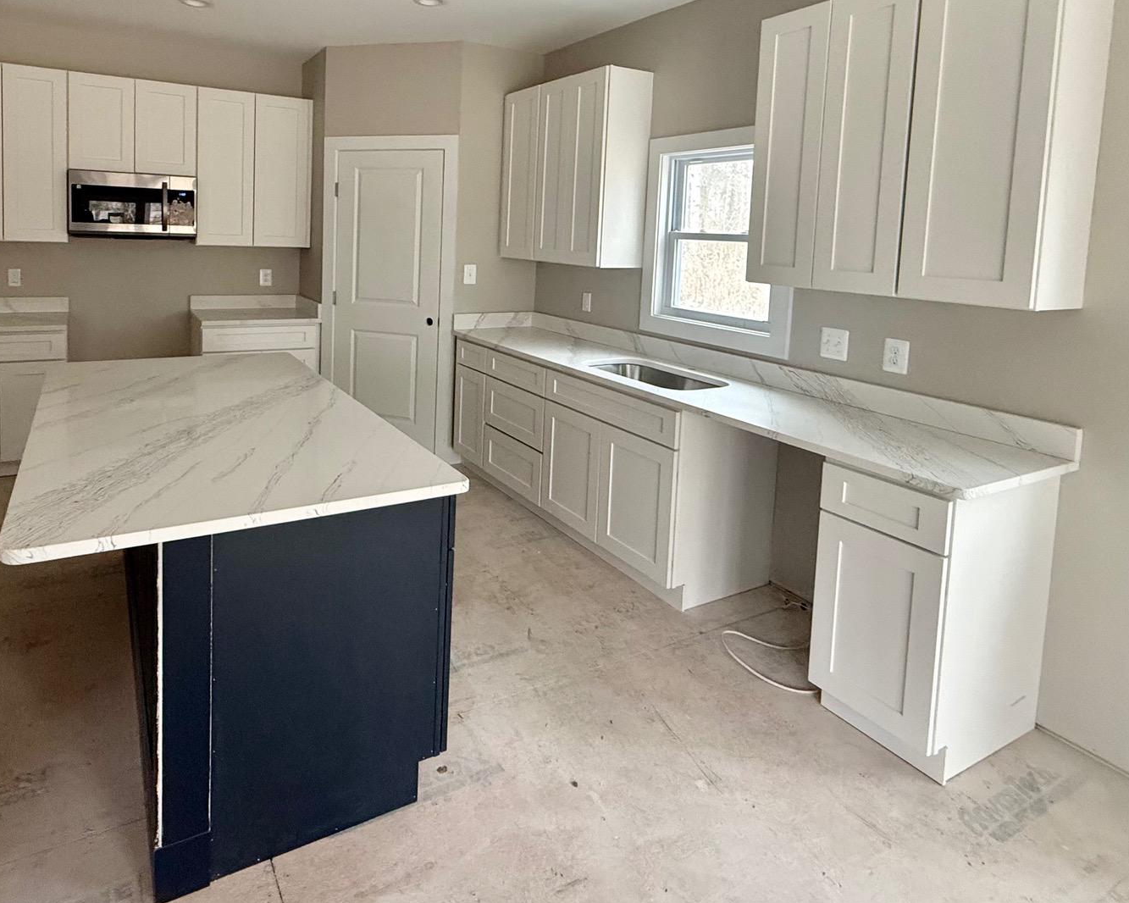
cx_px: 451
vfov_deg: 63.4
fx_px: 702
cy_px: 283
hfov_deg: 76.7
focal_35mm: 21
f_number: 2.2
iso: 320
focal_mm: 2.22
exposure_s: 1/99
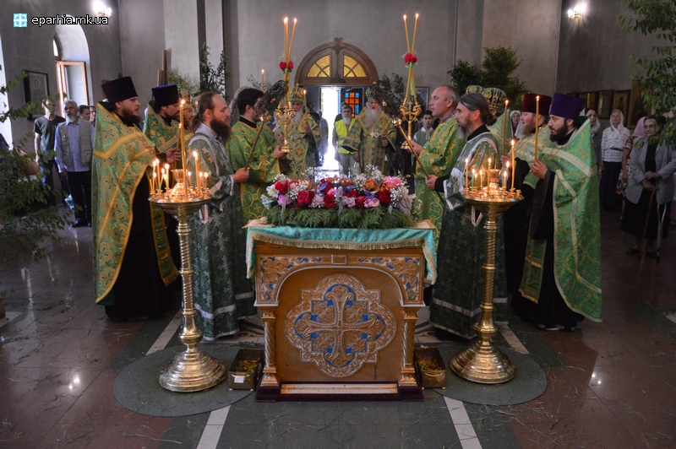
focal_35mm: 27
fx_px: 507
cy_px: 224
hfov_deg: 67.4
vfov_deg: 47.9
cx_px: 338
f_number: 3.5
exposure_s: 1/80
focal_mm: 18
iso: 3200
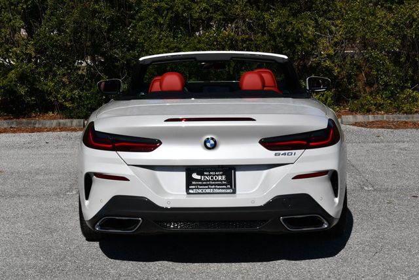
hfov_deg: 26.6
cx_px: 210
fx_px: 885
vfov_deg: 18.0
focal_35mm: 76
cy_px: 140
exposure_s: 1/500
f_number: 11
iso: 100
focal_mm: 38
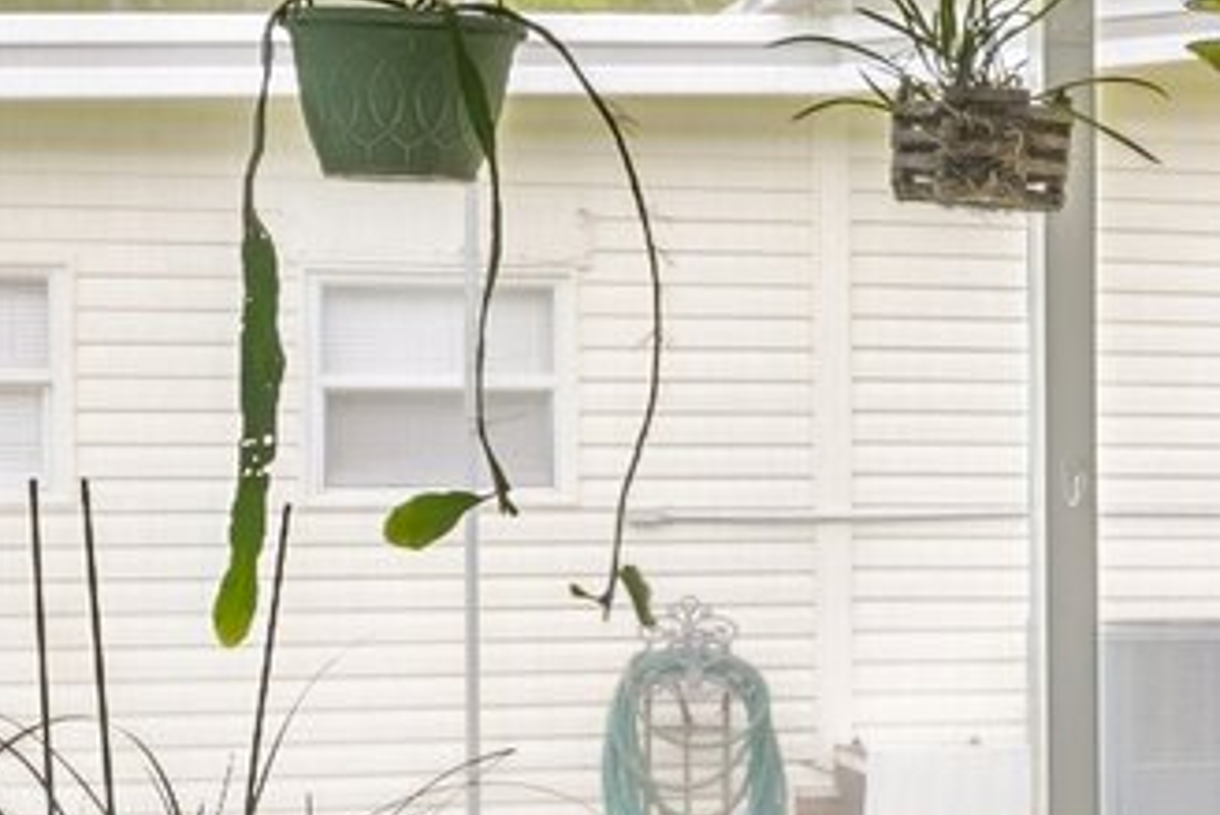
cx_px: 1774
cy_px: 486
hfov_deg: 17.5
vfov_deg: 12.9
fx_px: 3594
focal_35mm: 106
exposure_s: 1/30
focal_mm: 17
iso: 125
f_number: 9
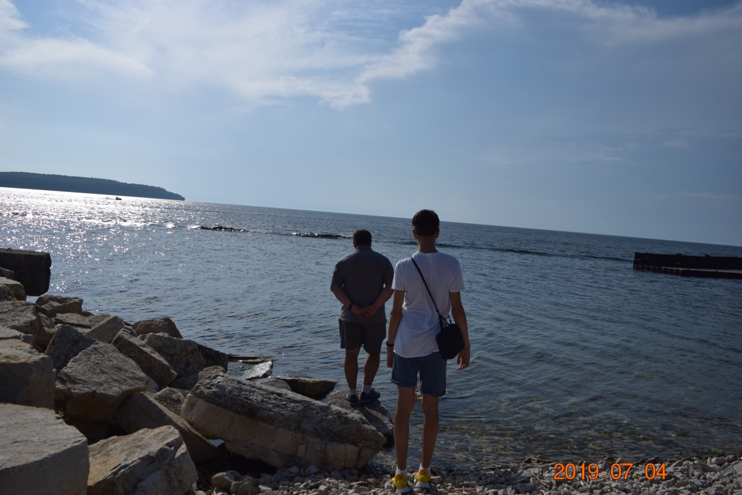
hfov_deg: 63.6
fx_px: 598
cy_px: 246
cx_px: 344
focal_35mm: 29
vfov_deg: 45.0
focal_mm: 18
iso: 100
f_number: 4
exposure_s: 1/4000
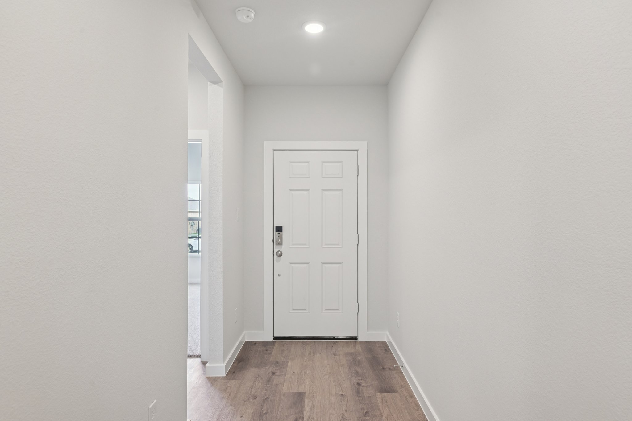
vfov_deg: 59.5
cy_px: 210
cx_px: 316
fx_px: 369
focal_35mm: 21
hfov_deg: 81.2
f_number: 8
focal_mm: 21
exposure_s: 1/13
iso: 400
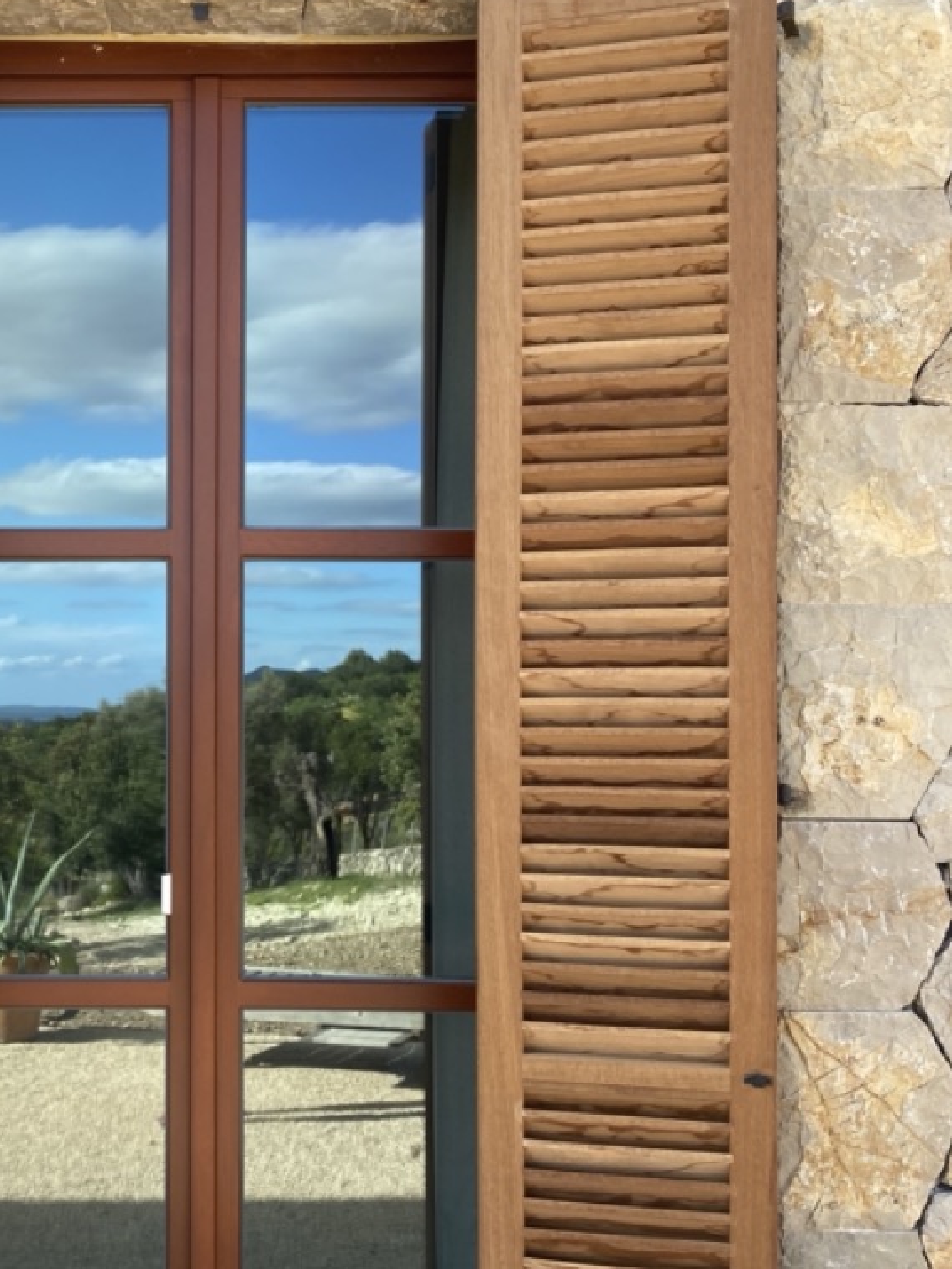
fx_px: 1613
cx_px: 160
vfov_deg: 42.9
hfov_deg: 31.8
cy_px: 705
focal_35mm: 44
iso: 32
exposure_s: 1/702
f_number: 1.8
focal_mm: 4.25
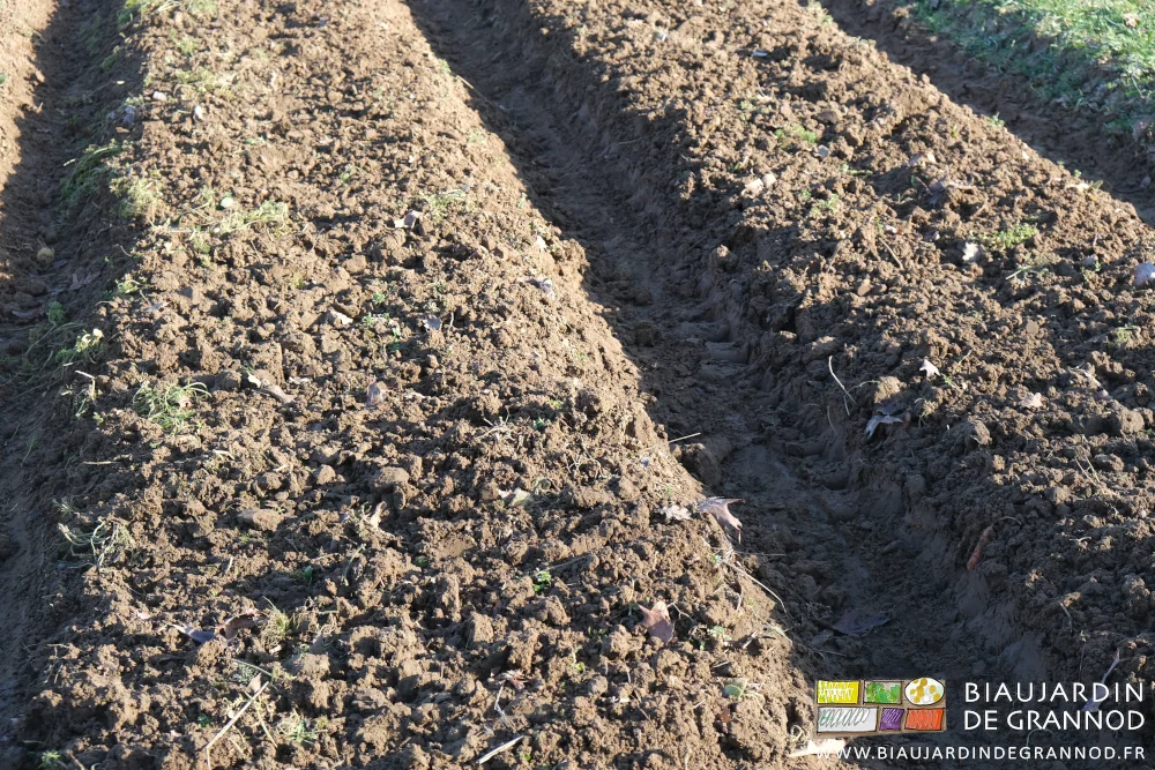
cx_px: 578
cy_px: 385
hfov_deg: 31.4
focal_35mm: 64
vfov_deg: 21.2
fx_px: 2053
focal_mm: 42.5
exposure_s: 1/120
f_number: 5.6
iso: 160
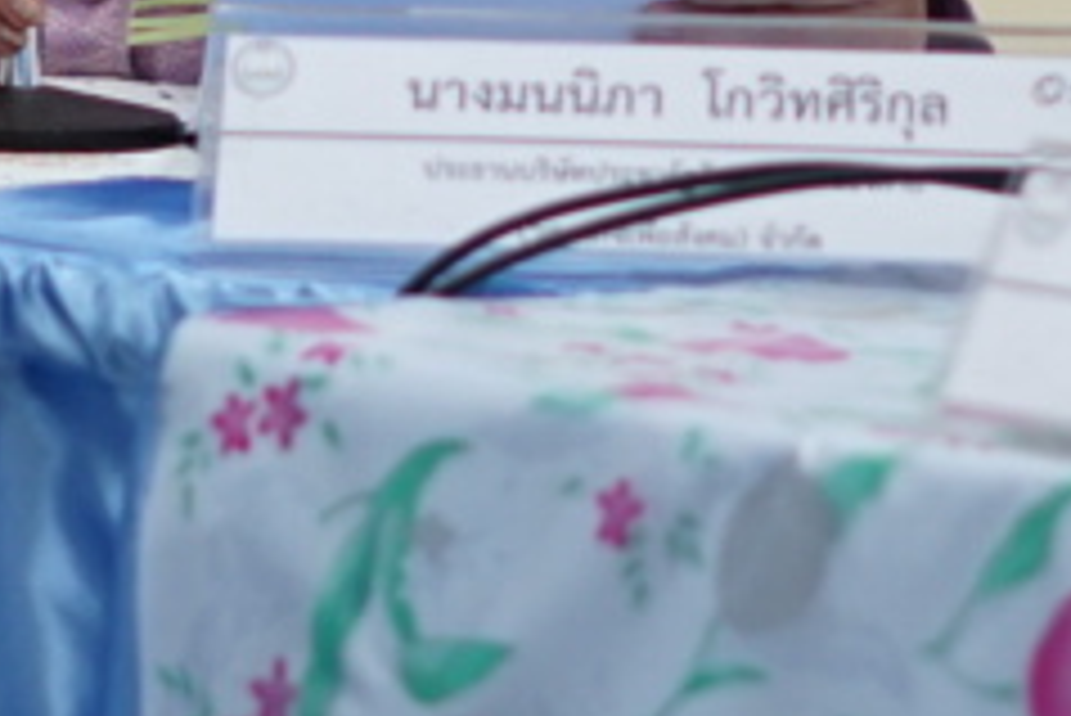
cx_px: 324
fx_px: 10121
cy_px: -734
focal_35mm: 340
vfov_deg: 4.0
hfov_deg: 6.1
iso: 400
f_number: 2
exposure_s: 1/200
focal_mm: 50
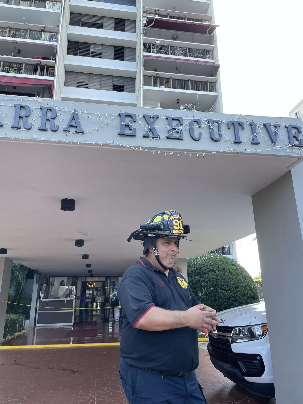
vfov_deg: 67.3
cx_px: 152
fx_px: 303
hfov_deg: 53.1
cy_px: 202
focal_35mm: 26
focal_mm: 4.2
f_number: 1.6
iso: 32
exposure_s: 1/256
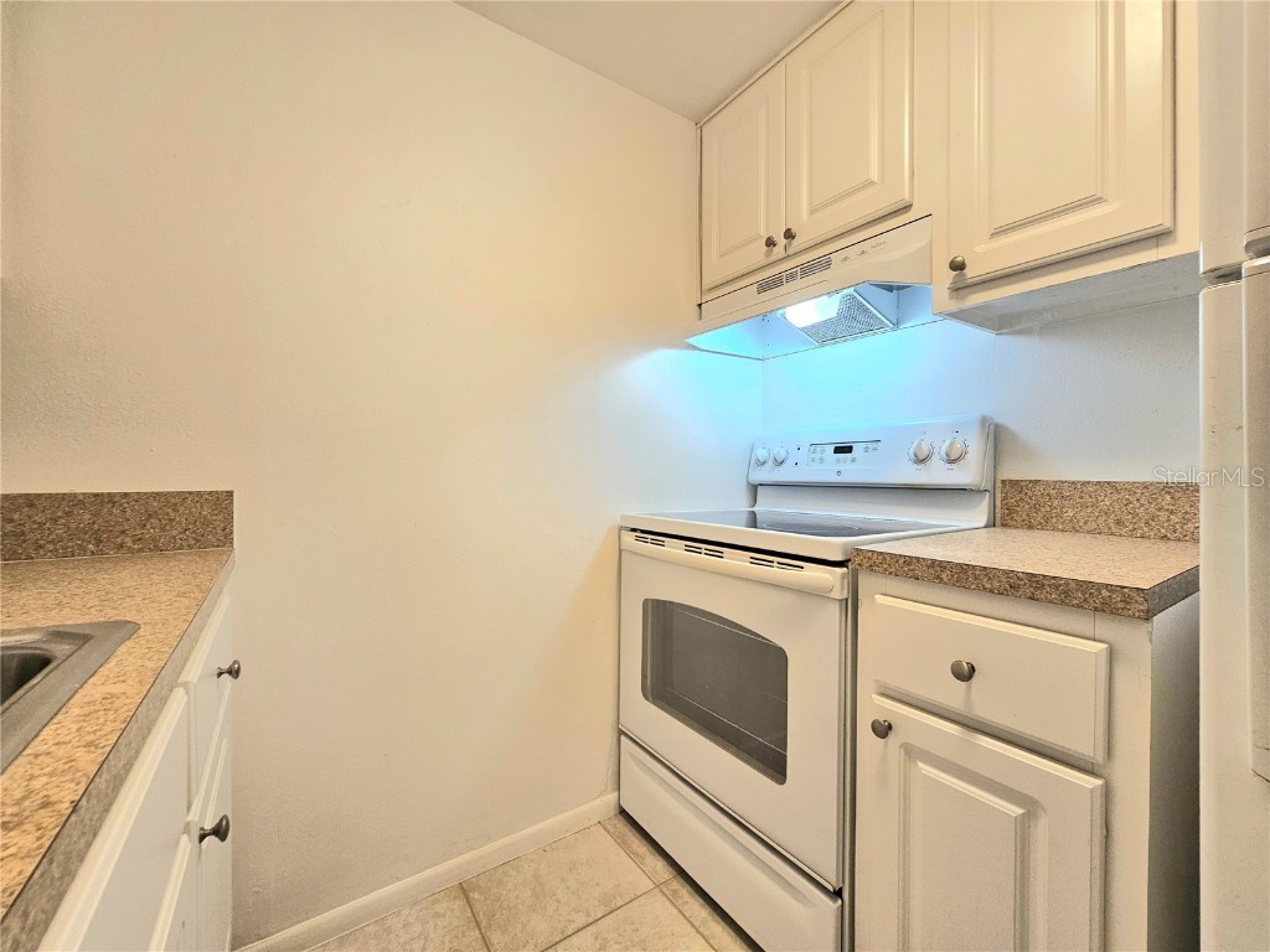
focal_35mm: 13
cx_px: 635
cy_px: 476
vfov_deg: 89.9
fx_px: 477
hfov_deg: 106.2
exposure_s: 1/60.2
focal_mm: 2.2
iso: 80
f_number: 2.2
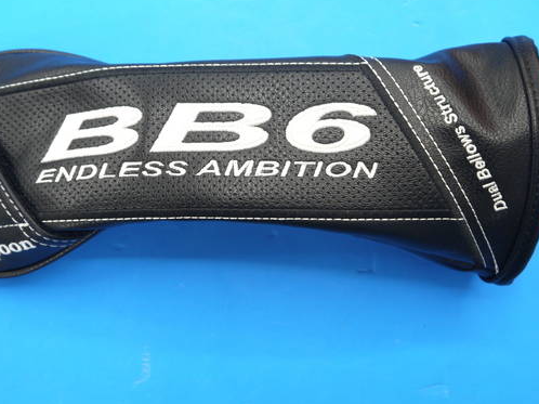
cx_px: 237
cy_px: 166
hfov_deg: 35.5
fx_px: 840
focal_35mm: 54
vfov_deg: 27.0
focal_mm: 21
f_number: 4.3
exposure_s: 1/60
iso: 400
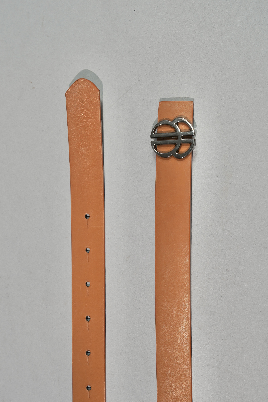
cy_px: 201
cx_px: 134
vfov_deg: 39.6
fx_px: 558
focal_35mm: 50
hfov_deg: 27.0
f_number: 4.5
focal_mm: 50
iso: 200
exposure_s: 1/200
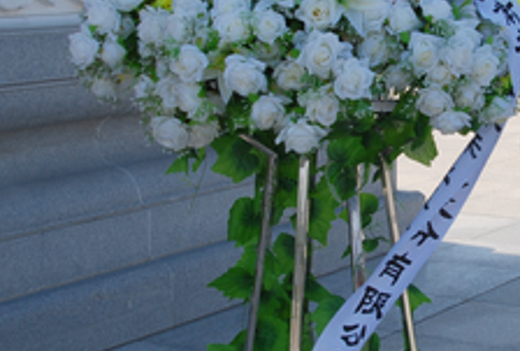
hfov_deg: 20.6
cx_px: 446
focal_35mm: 97
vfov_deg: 14.2
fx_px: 1408
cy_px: 142
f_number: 7.1
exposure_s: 1/200
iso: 100
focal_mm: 29
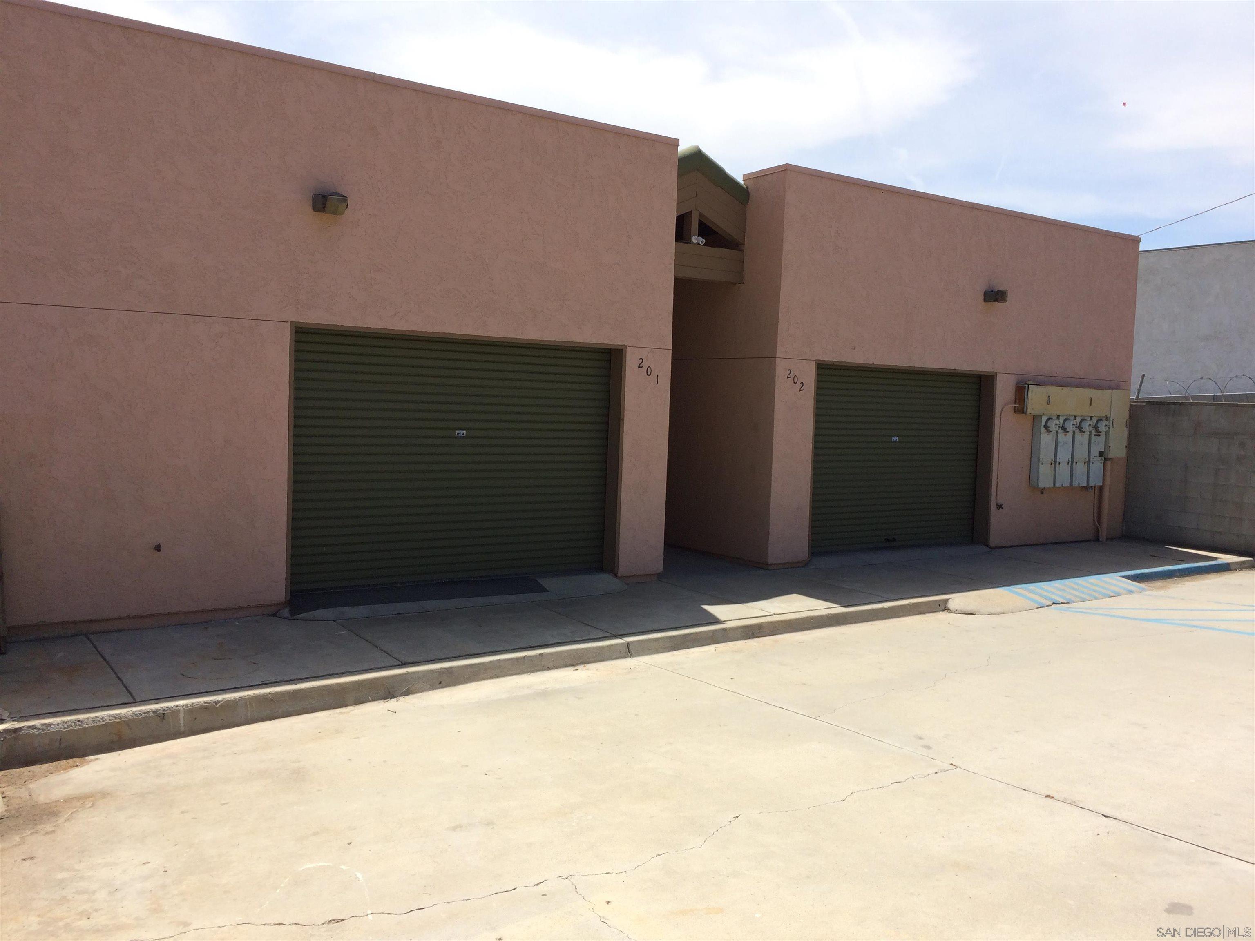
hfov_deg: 61.7
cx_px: 628
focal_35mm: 29
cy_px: 470
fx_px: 1051
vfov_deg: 48.2
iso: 32
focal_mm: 4.15
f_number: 2.2
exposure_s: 1/2160
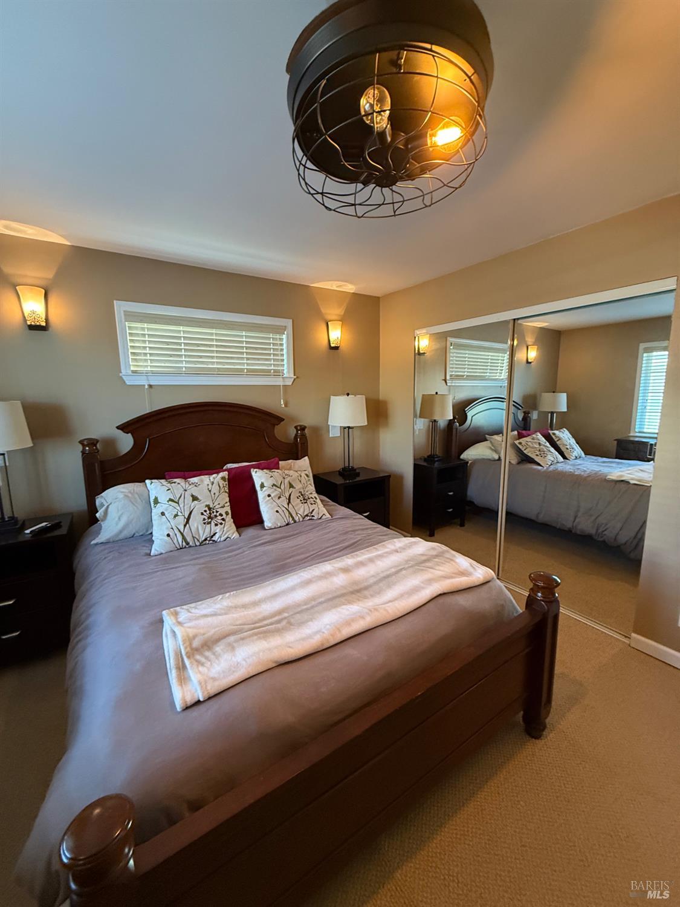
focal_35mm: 14
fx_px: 367
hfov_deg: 85.7
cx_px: 340
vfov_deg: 102.1
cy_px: 454
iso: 400
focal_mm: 2.22
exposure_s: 1/60
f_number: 2.2
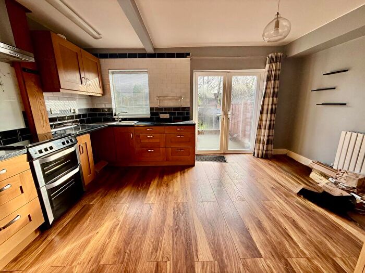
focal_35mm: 14
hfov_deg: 102.1
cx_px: 182
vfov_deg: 85.7
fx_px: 148
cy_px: 136
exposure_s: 1/100
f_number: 2.2
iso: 64
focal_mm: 2.22
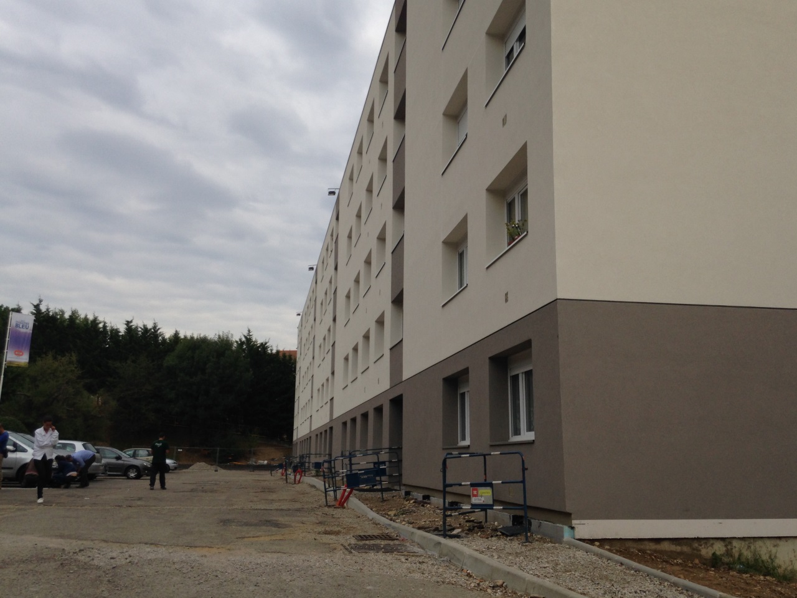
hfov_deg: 55.4
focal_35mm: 33
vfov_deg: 42.9
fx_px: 760
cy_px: 299
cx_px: 398
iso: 50
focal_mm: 4.12
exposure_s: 1/420
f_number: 2.4
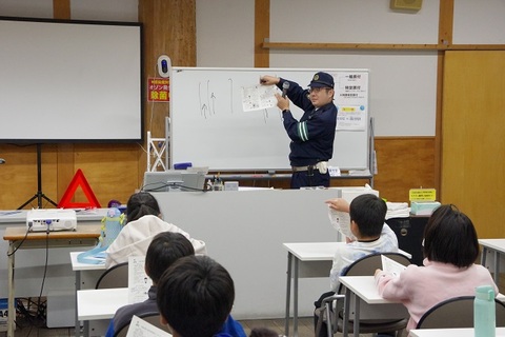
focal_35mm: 60
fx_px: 842
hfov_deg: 33.4
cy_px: 168
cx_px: 252
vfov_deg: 22.6
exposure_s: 1/100
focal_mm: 40
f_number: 8
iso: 3200
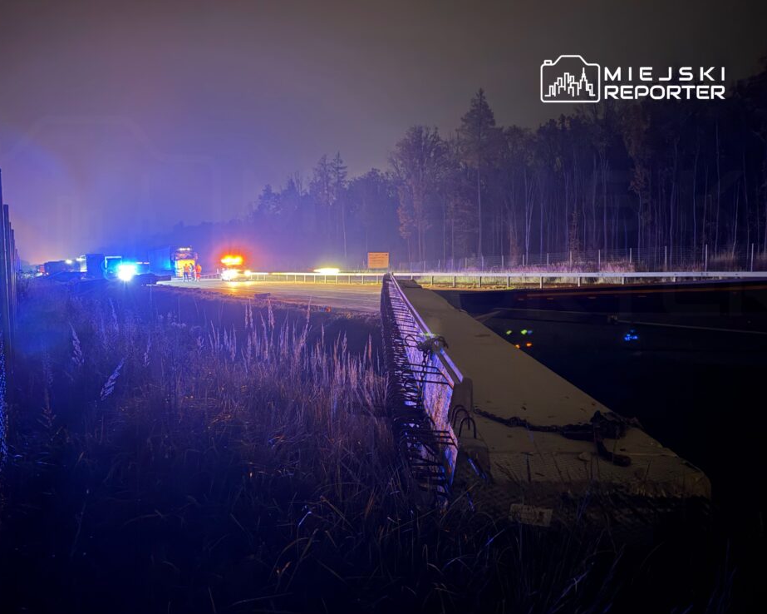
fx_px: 590
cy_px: 305
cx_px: 374
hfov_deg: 66.0
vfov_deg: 54.9
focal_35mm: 26
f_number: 1.78
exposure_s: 1/2
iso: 2500
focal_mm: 6.76
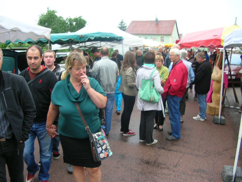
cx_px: 121
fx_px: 245
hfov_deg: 52.6
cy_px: 91
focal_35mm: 35
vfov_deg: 40.7
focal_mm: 5.8
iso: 50
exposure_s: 1/33.2
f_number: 2.8
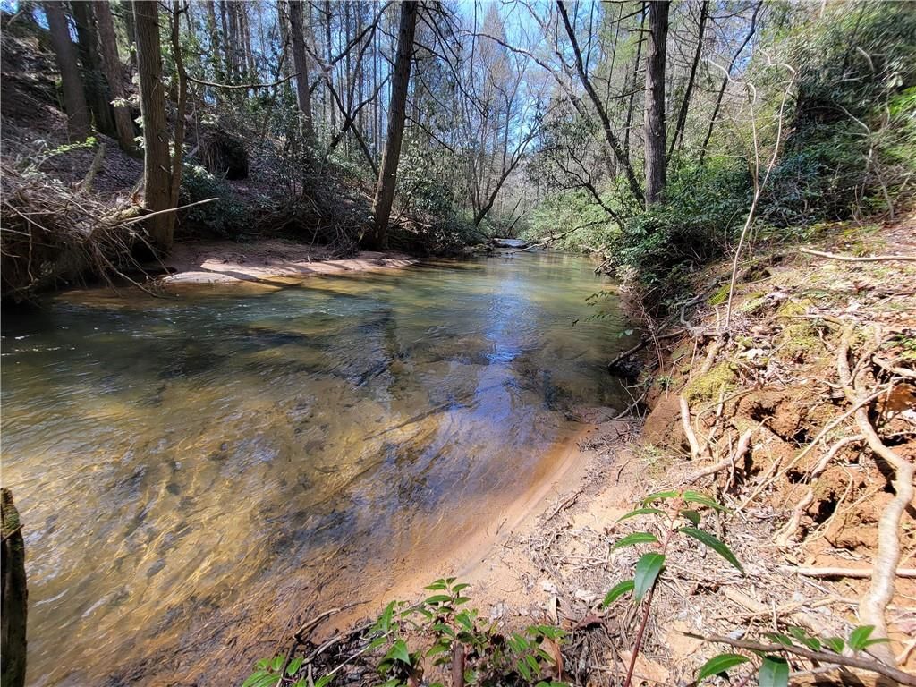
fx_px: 344
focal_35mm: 13
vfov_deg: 89.9
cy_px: 344
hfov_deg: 106.2
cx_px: 458
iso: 50
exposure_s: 1/278
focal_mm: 2.2
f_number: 2.2
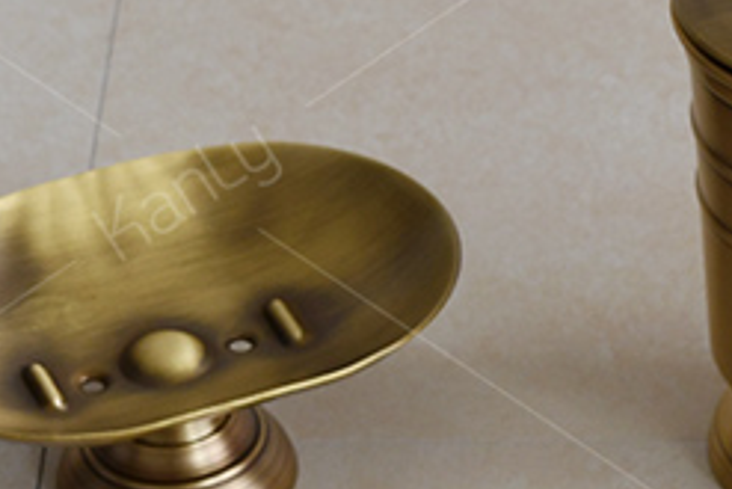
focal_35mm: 139
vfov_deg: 9.8
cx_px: 779
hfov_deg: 14.4
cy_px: 573
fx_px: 2828
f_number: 6.3
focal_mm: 29
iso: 250
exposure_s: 1/30
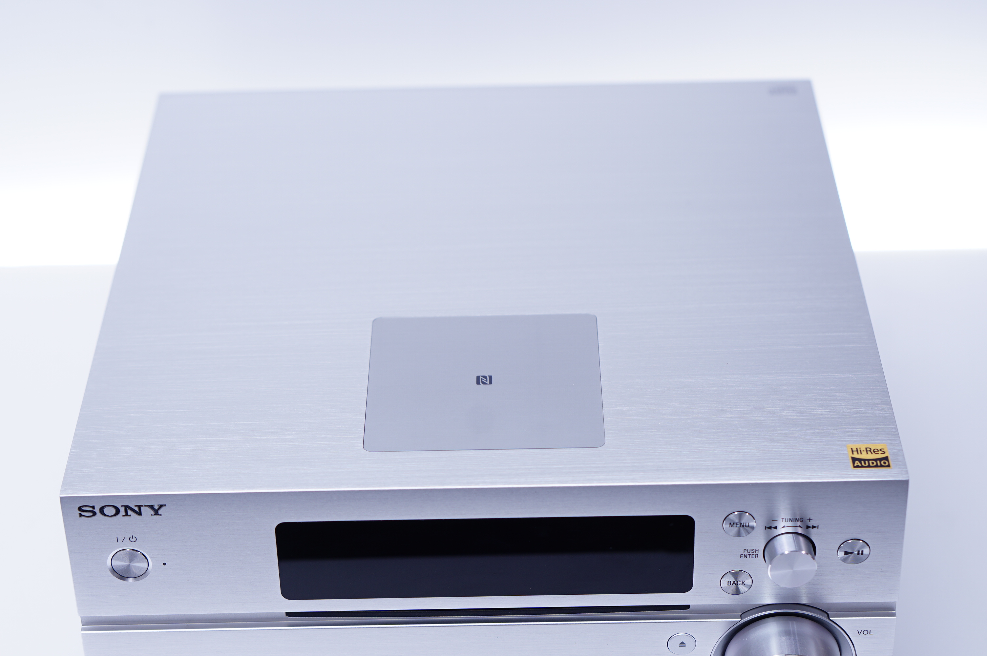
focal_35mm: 75
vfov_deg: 18.1
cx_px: 494
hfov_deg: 27.0
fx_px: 2054
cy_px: 328
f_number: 4
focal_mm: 50
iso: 125
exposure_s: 1/60
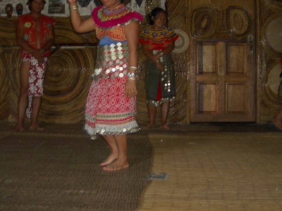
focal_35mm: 60
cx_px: 126
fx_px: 489
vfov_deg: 24.3
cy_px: 63
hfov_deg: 32.1
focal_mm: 5.8
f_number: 2.6
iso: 100
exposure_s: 1/60
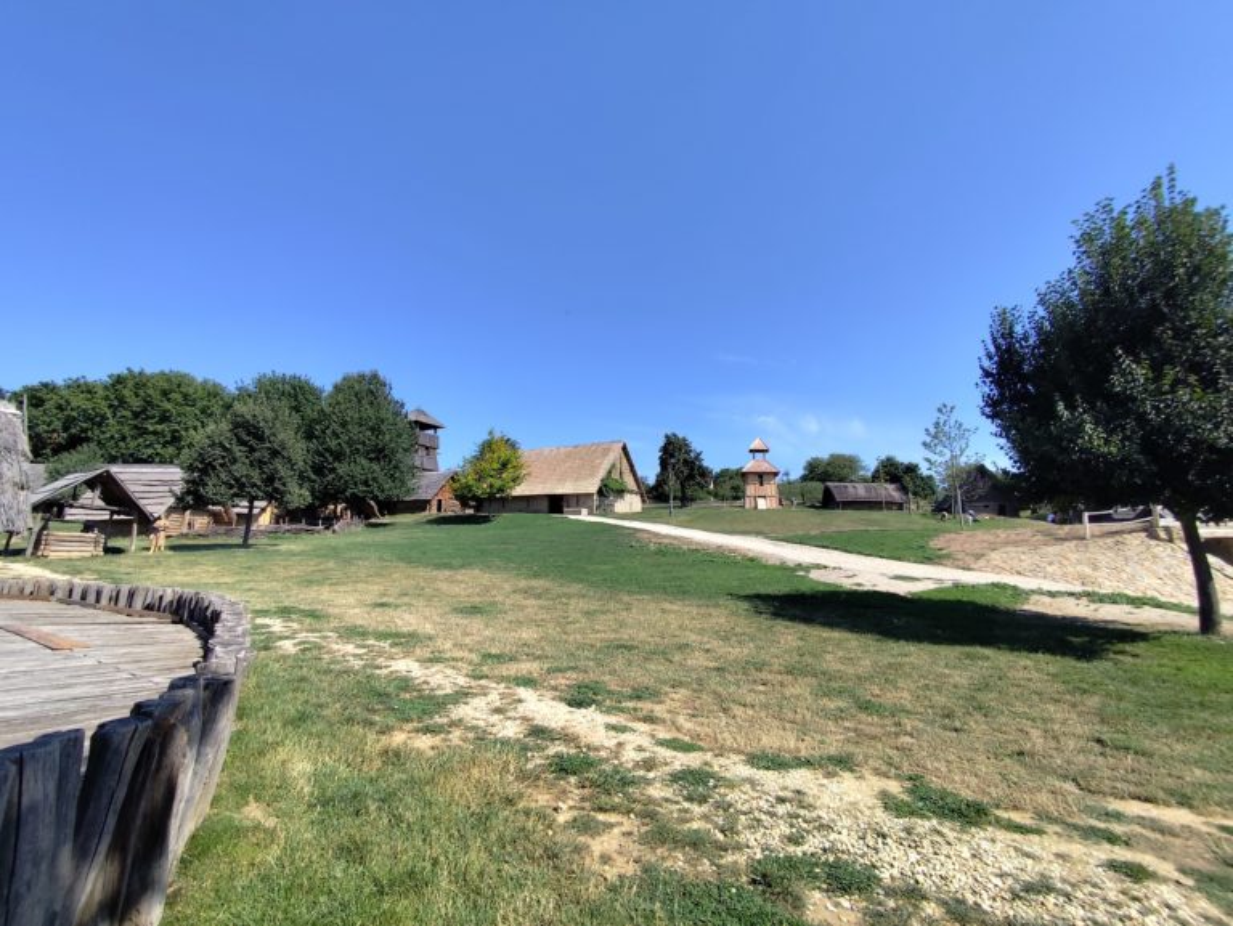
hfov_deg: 94.5
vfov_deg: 78.2
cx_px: 616
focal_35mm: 16
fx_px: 570
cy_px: 463
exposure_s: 1/926
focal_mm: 1.65
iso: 50
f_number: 2.2
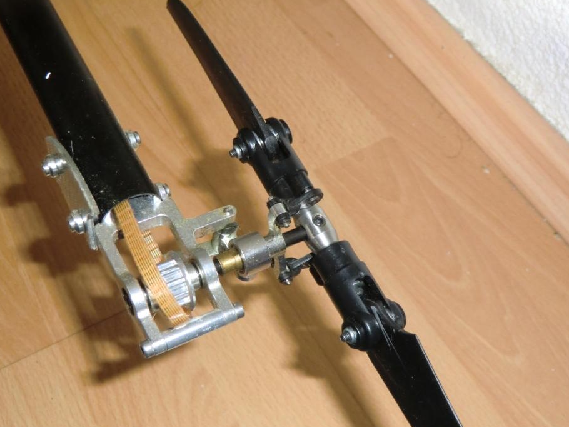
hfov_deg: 42.0
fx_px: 740
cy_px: 225
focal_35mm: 45
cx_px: 266
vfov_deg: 32.2
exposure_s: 1/30
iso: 400
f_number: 3.8
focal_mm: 7.1
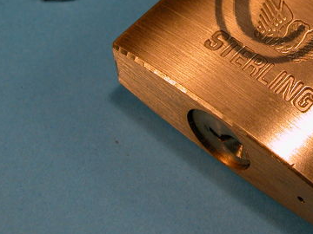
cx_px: 273
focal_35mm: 111
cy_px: 7
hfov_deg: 17.5
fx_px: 1004
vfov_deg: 13.2
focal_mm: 12.7
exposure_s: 1/136
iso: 100
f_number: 3.8
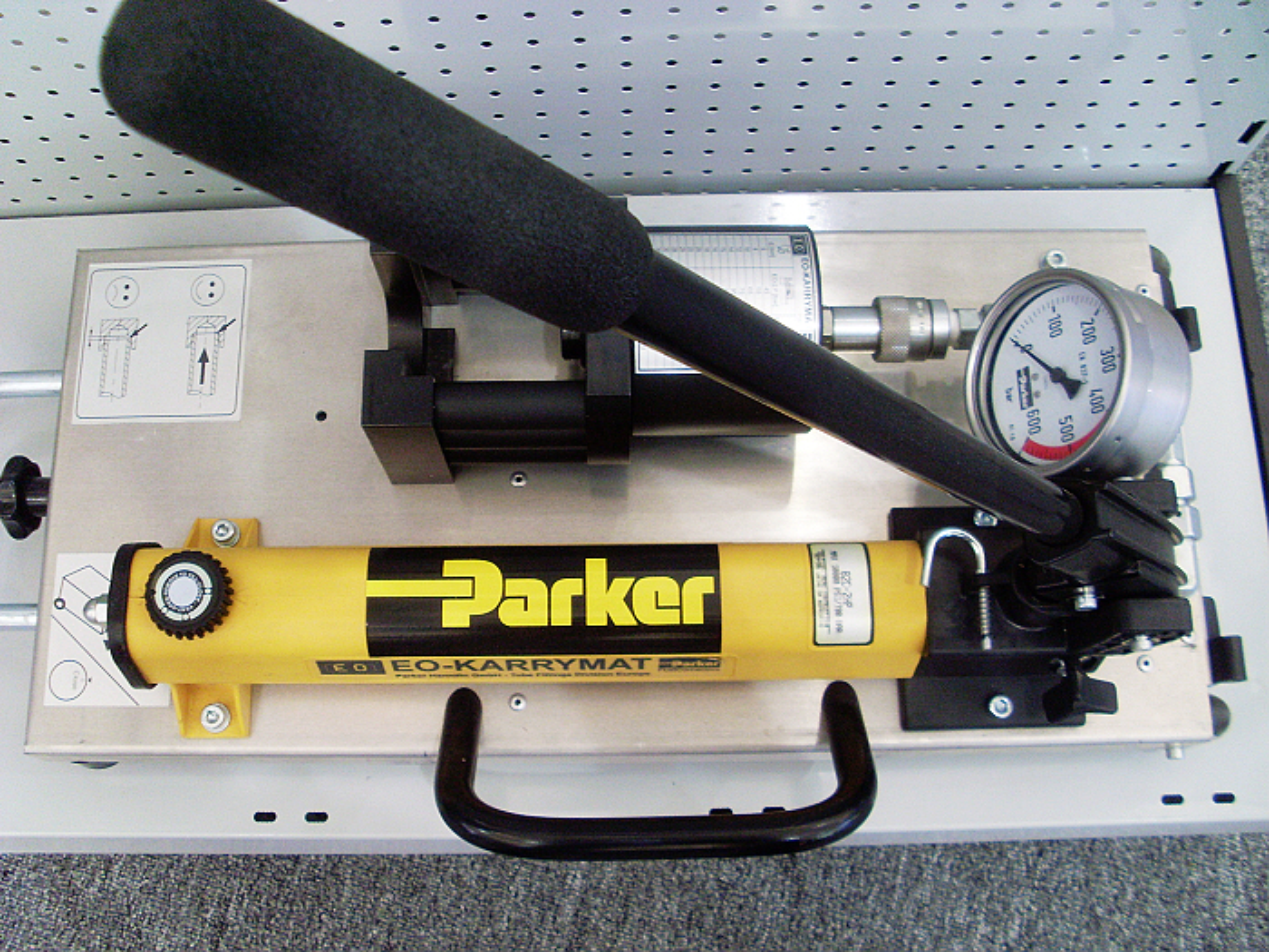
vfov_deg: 37.7
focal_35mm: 38
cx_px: 634
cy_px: 476
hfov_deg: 49.0
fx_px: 1393
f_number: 3
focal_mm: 6.3
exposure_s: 1/45
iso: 200
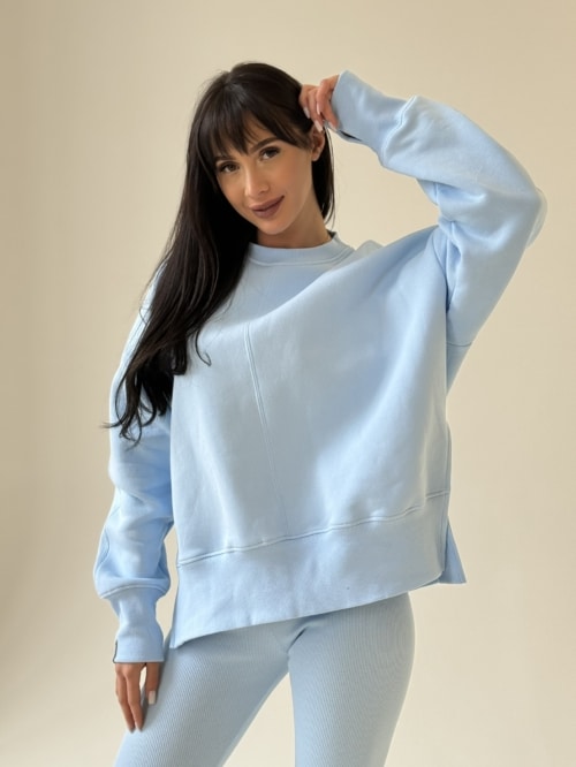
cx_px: 288
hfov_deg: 30.3
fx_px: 1064
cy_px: 384
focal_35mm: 48
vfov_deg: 39.6
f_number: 1.78
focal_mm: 6.86
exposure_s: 1/100
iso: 80
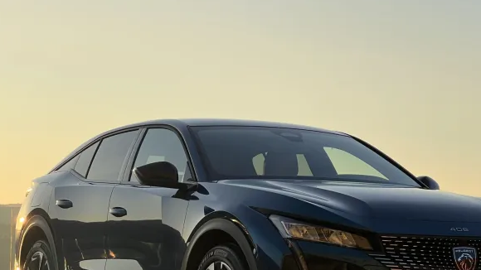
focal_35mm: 110
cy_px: 221
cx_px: 270
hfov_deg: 19.5
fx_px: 1403
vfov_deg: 11.0
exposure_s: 1/558
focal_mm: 9
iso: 32
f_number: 2.8
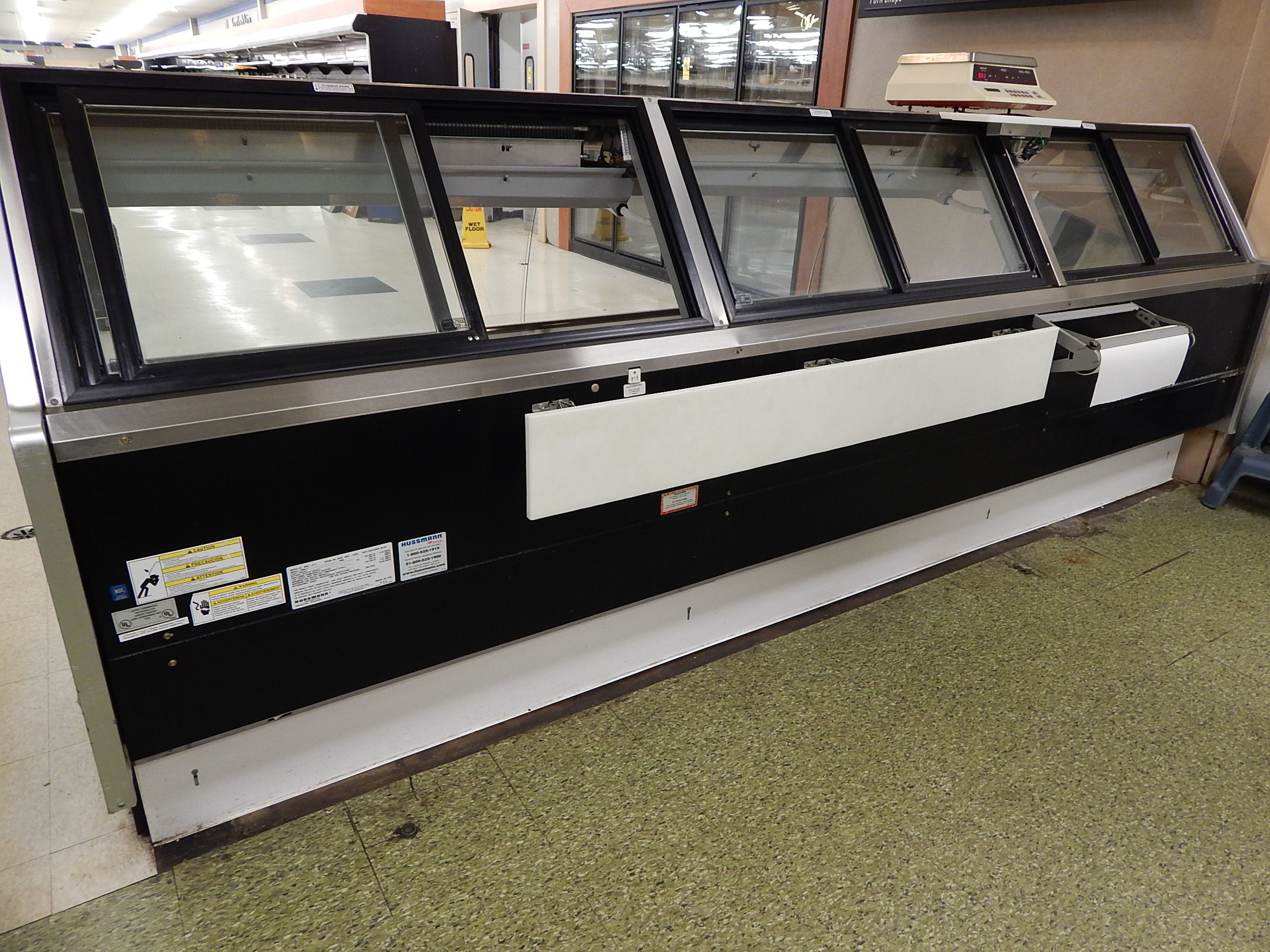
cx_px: 635
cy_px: 476
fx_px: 844
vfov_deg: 58.9
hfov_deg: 73.9
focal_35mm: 23
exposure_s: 1/25
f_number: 3
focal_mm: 4
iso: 200
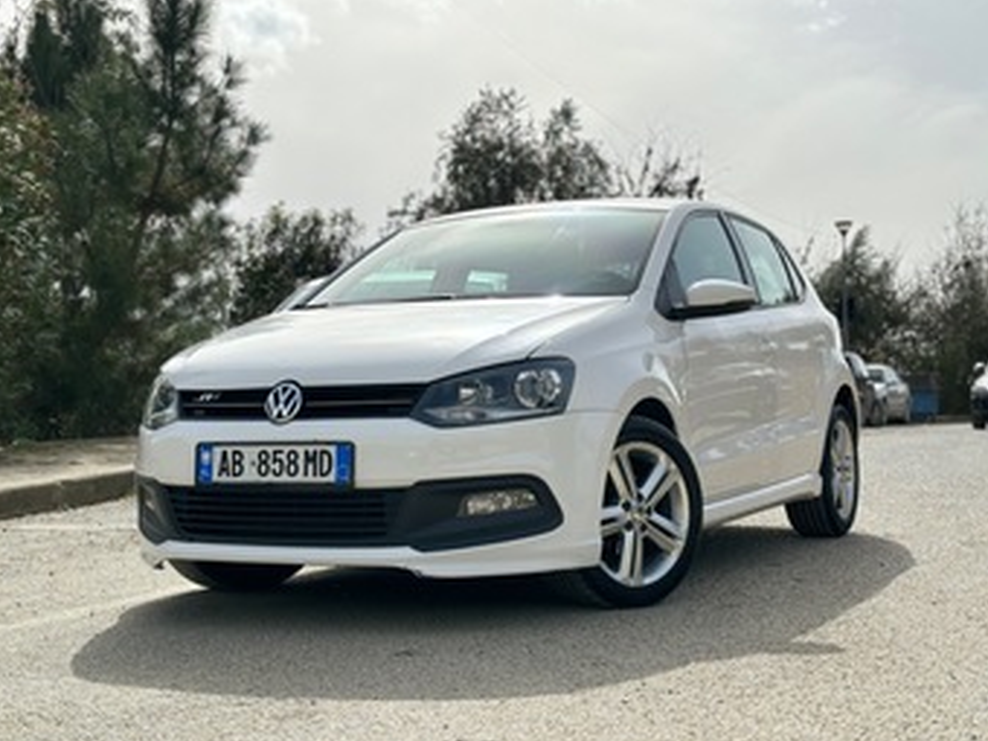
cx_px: 491
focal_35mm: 55
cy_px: 381
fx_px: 1570
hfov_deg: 34.9
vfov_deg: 26.6
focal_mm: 5.96
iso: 40
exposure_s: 1/6329
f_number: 1.6
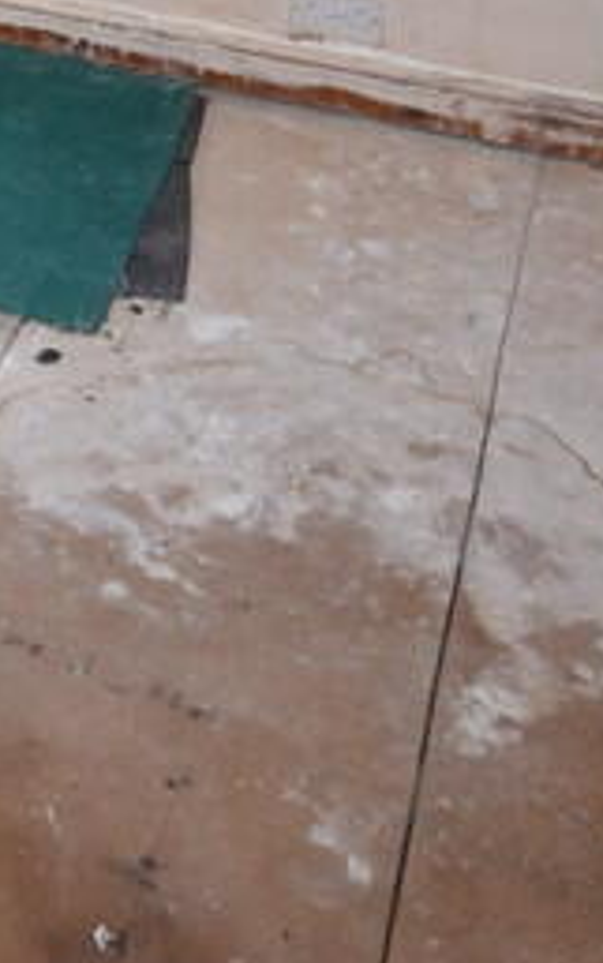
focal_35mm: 70
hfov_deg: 16.5
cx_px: -371
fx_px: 1838
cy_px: -144
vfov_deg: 26.6
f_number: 5.6
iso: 800
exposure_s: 1/125
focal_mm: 11.5
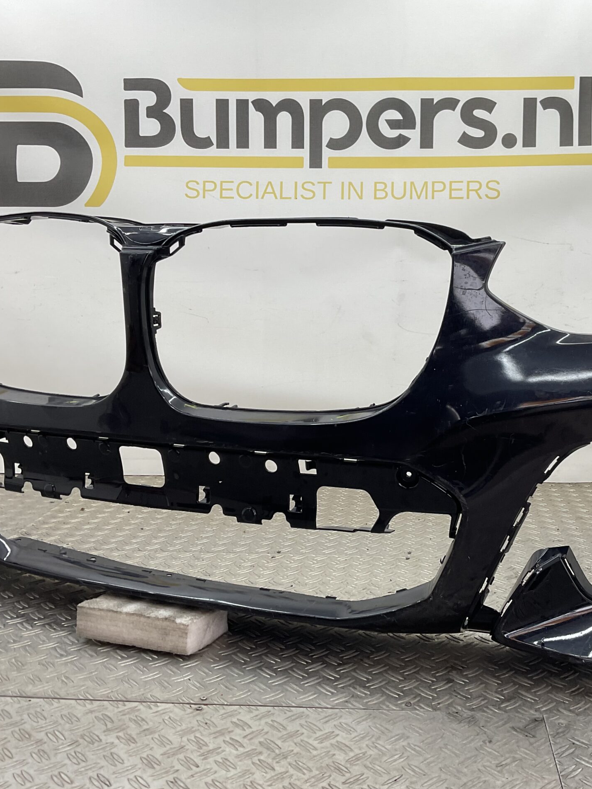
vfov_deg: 47.9
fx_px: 889
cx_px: 382
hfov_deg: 36.5
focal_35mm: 39
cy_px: 397
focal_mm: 3
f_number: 1.8
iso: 20
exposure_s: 1/100
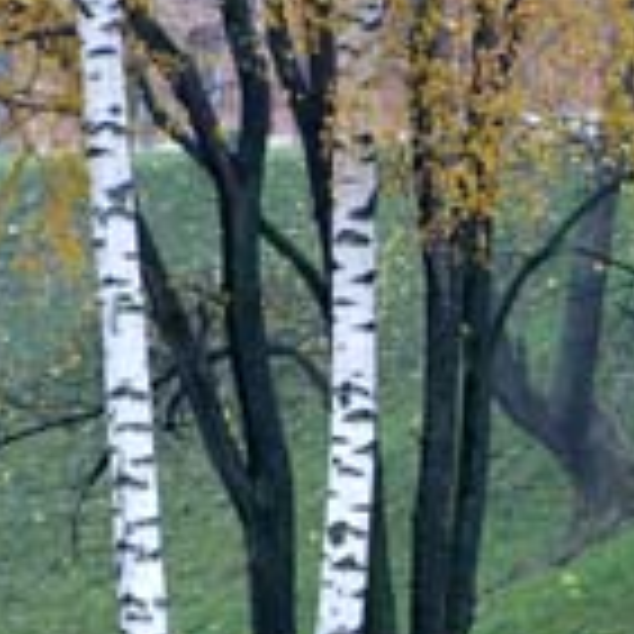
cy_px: 490
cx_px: 465
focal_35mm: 344
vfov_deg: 5.1
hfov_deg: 5.1
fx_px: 7135
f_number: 9
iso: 1600
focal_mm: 85
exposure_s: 1/125
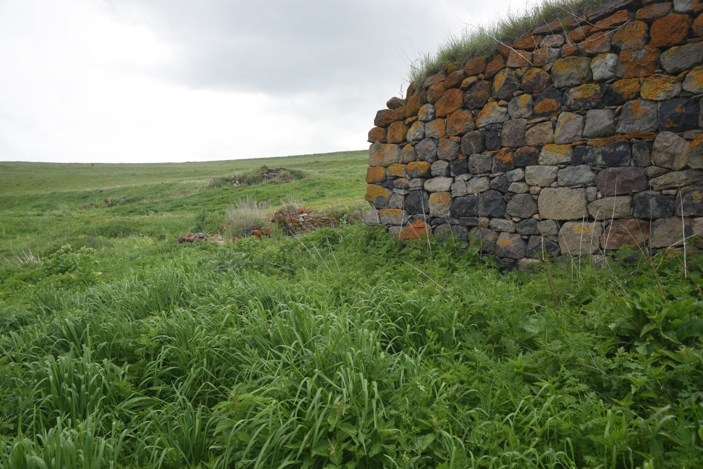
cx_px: 352
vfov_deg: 27.0
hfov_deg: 39.6
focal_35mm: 50
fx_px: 976
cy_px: 234
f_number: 9
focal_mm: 50
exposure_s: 1/125
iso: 200
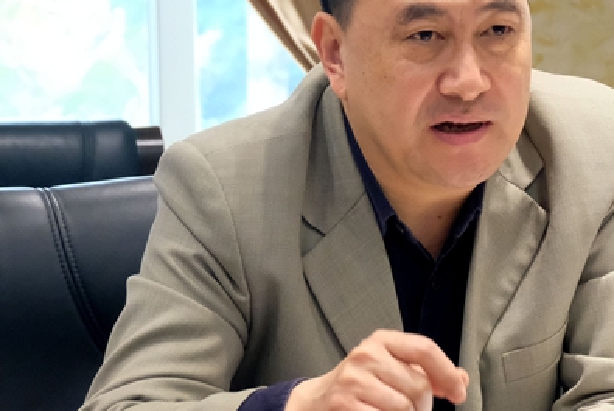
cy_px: 203
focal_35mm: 167
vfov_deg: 8.2
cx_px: 466
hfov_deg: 12.3
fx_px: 2850
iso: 3200
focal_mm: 50
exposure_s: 1/56
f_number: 5.6
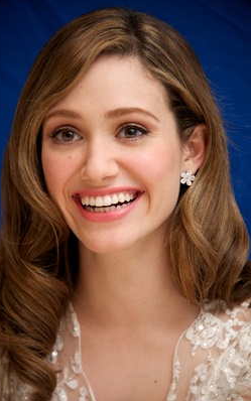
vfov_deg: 8.2
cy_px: 200
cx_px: 119
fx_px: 2800
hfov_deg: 5.1
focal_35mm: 256
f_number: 5.6
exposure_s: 1/60
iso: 500
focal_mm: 250
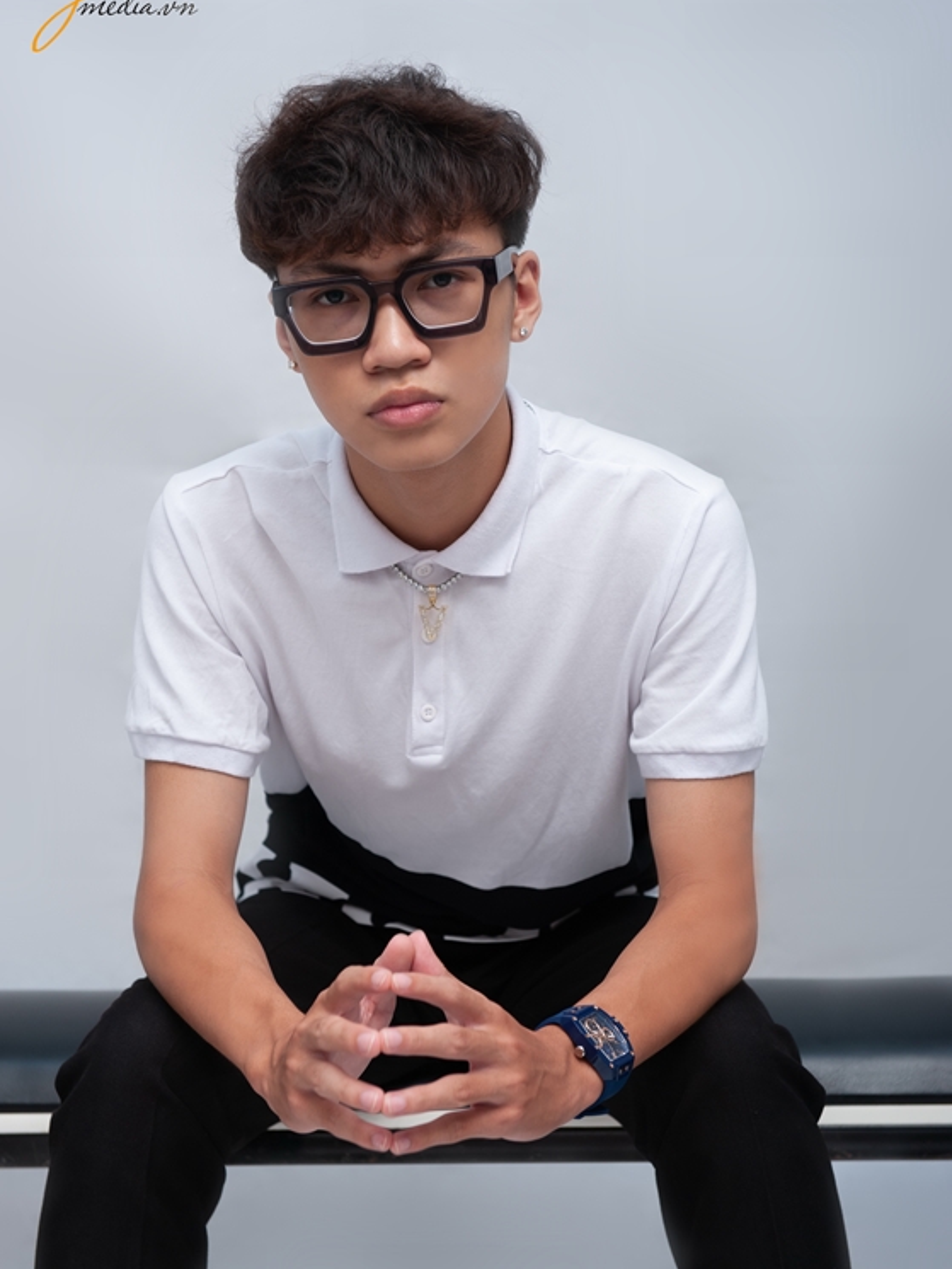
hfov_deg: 21.6
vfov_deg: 28.6
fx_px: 2493
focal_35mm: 68
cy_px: 647
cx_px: 475
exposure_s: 1/160
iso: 320
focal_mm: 62
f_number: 4
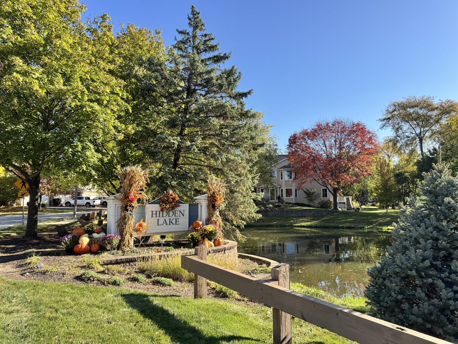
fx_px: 318
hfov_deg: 71.6
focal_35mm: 24
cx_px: 229
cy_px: 172
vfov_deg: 56.8
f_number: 1.78
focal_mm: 6.76
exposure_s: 1/1261
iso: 80
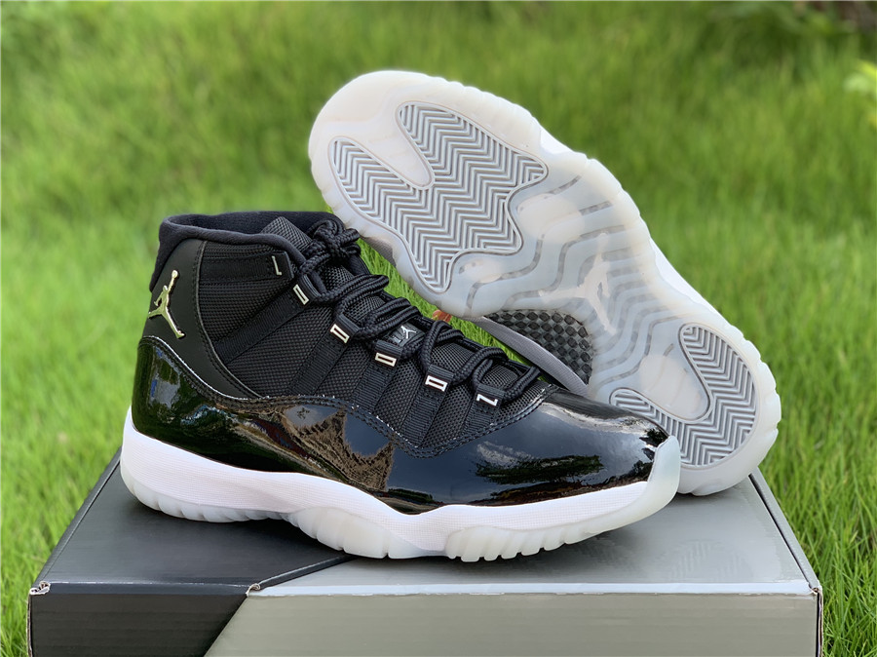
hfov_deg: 36.8
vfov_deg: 28.0
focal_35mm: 52
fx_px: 1317
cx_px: 438
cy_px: 328
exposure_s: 1/165
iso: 16
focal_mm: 6
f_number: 2.4
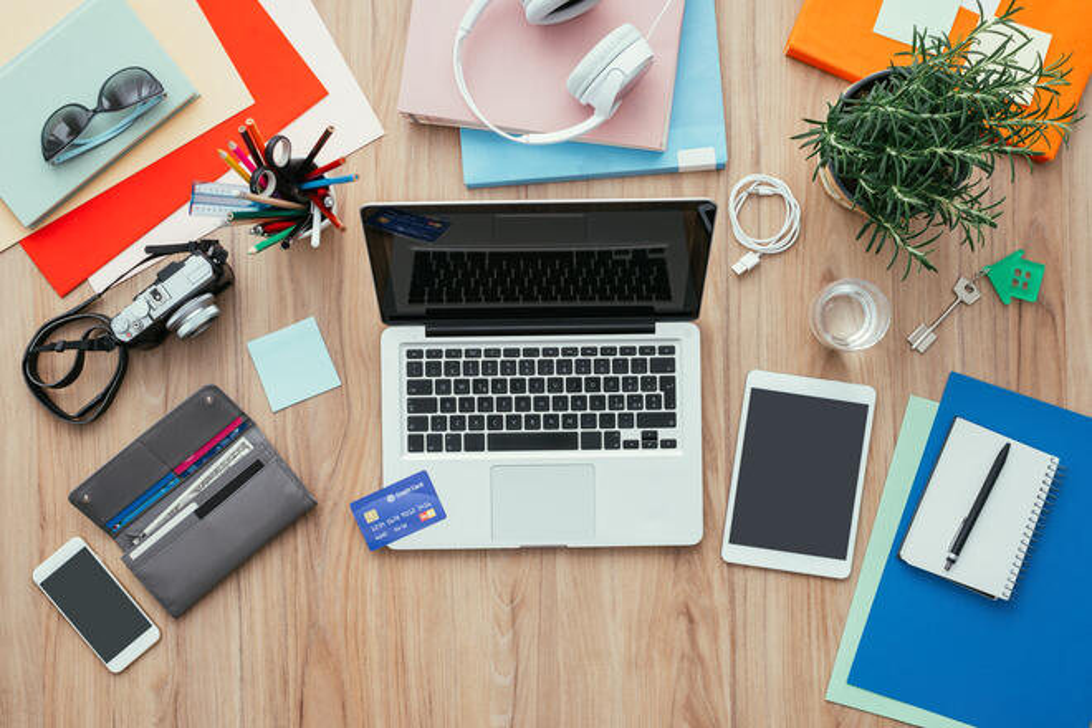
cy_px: 364
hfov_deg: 39.6
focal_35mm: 50
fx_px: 1517
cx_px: 546
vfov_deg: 27.0
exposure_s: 1/125
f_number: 10
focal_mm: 50
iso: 100
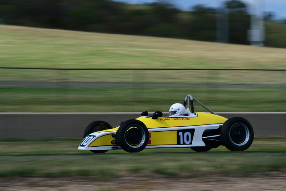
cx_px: 143
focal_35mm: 255
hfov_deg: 8.1
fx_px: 2026
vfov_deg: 5.4
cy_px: 96
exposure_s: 1/125
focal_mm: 170
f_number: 13
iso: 100
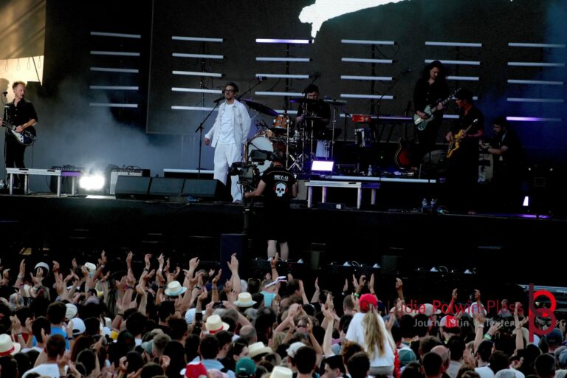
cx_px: 284
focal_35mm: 327
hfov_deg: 6.3
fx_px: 5150
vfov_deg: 4.2
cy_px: 189
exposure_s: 1/400
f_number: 6.3
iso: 1000
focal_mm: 218
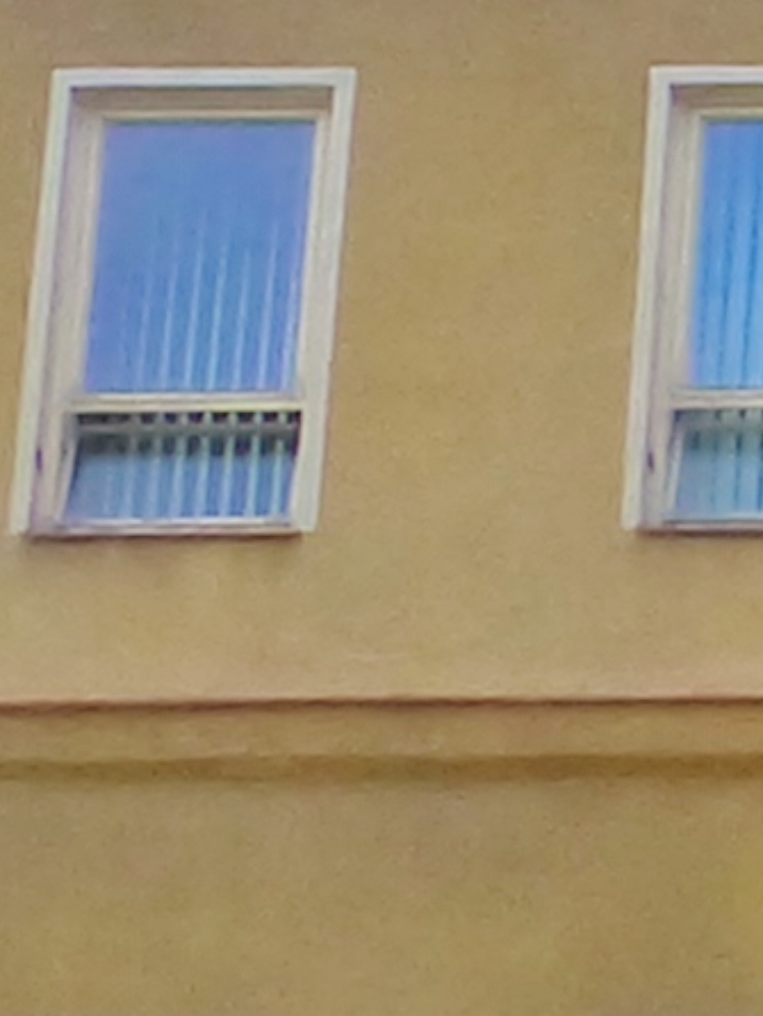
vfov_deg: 8.4
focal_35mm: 233
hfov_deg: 5.9
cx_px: 2380
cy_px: -80
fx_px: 6841
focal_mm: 4.5
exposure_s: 1/640
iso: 250
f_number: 6.3
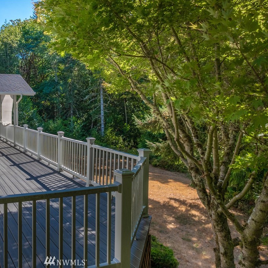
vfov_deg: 55.6
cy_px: 137
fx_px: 254
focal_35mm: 29
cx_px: 65
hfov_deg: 53.0
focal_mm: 8.38
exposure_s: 1/180
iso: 100
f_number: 2.8
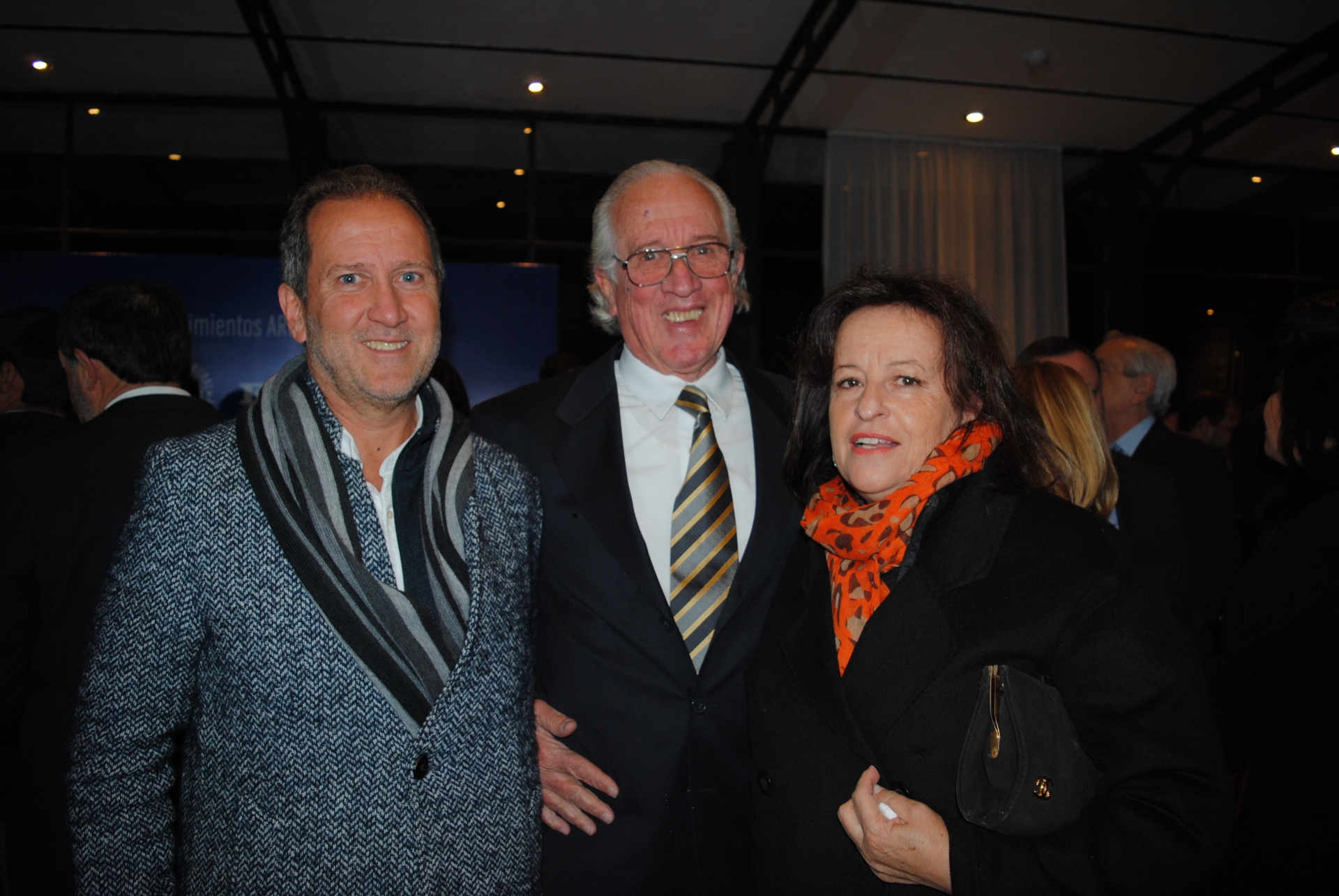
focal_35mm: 27
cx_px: 670
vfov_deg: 48.0
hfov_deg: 67.3
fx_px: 1005
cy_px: 448
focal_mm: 18
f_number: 3.5
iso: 200
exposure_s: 1/60
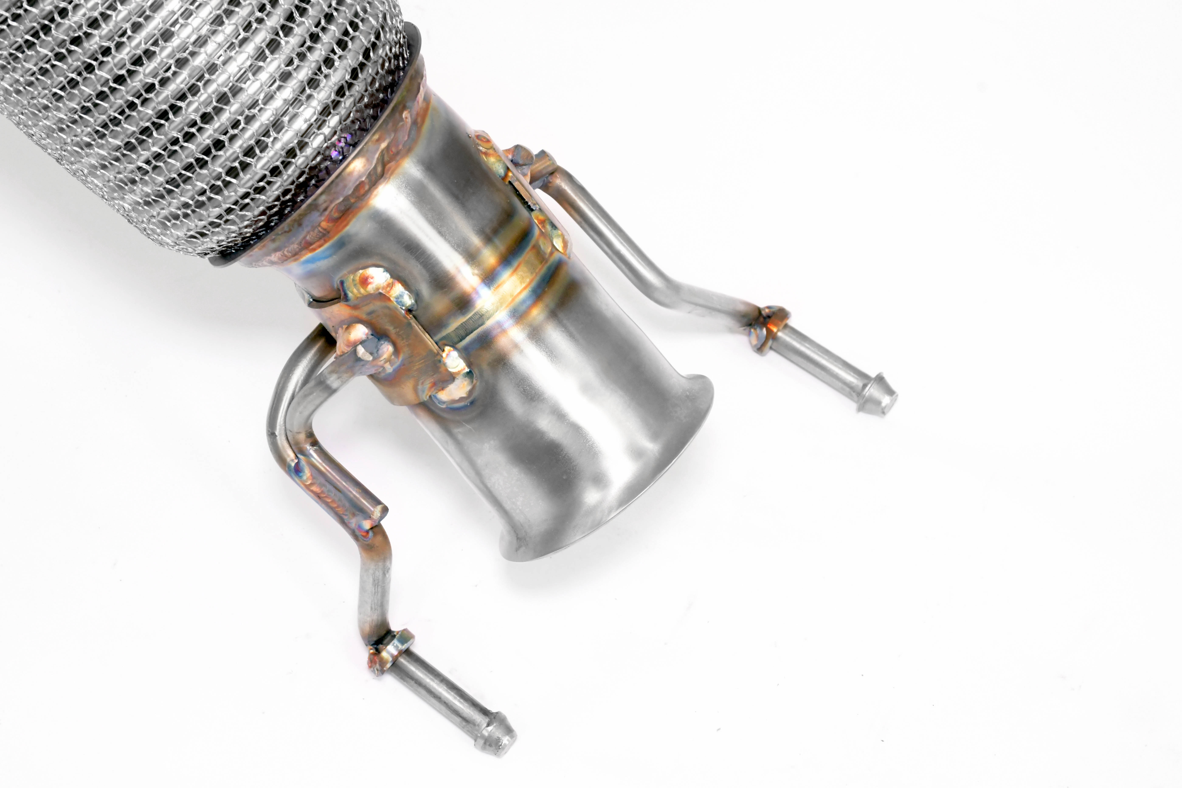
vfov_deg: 15.2
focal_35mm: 90
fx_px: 2955
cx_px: 591
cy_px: 394
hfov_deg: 22.6
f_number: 13
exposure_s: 1/80
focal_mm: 60
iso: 2500
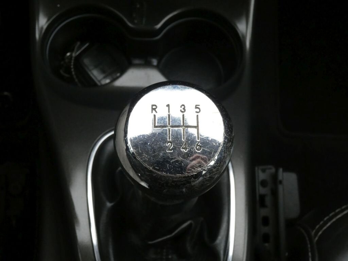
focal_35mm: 41
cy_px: 130
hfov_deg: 45.8
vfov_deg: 35.1
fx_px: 412
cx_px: 174
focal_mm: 7.3
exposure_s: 1/80
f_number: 5.6
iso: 640
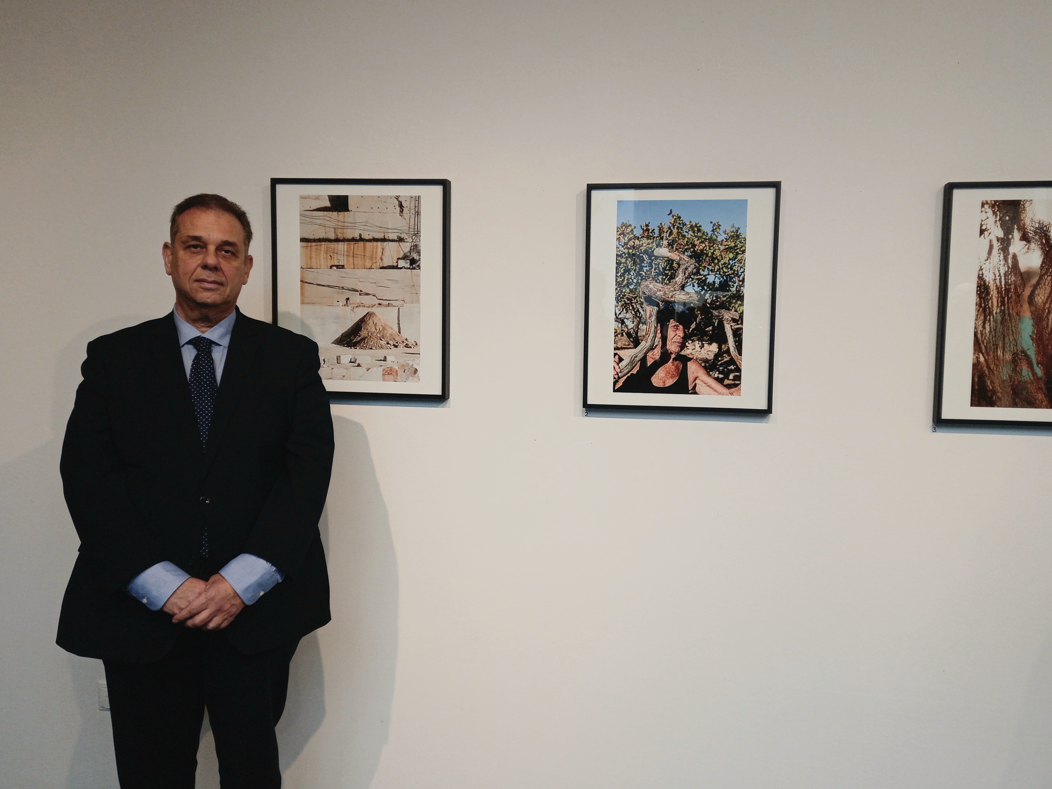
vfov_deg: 48.2
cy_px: 392
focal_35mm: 29
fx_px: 881
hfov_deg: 61.5
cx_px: 575
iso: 40
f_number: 2
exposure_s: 1/50.3
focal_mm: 4.6
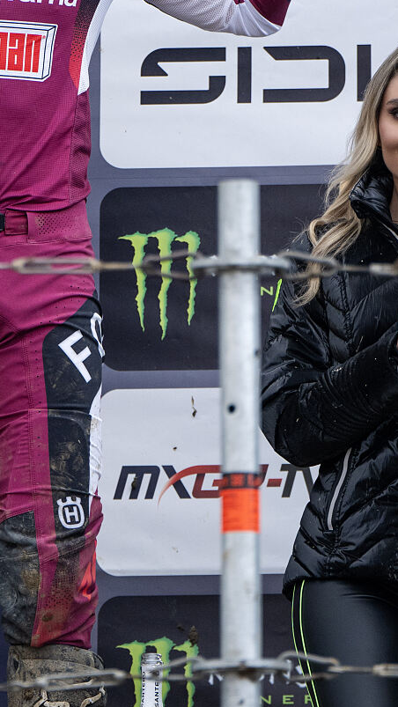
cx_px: -16
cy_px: 284
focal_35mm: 474
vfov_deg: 4.6
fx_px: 8888
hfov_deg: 2.6
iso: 320
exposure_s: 1/1600
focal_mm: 200
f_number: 3.2
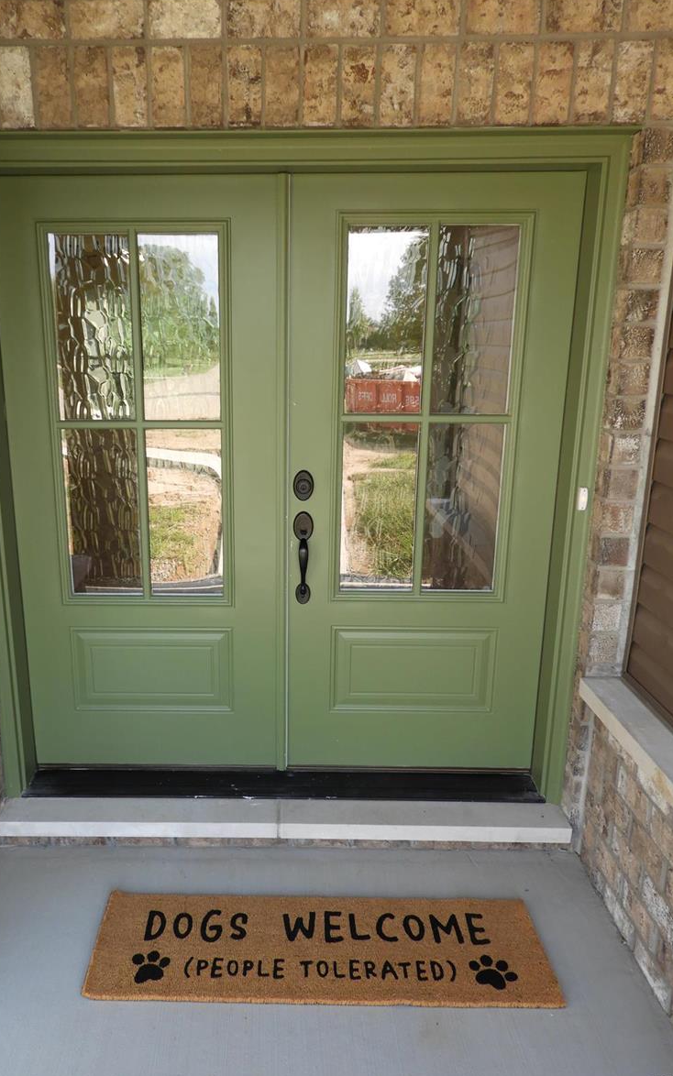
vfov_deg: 70.4
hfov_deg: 47.3
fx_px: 763
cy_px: 538
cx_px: 267
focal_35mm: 26
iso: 100
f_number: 3.3
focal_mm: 4.3
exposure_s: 1/100
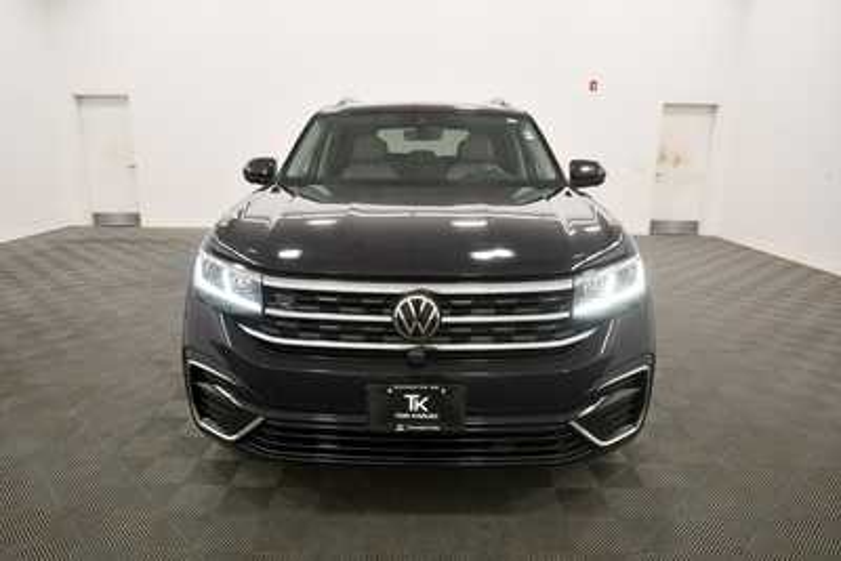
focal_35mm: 24
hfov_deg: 73.7
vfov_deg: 53.2
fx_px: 561
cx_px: 420
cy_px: 280
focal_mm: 16
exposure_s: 1/160
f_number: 5.3
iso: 800
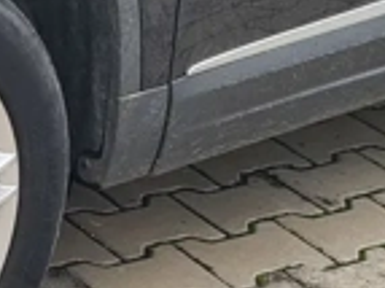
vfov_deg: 8.0
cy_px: -161
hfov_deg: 10.7
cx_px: -54
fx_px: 2023
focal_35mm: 182
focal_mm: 5.4
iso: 50
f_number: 1.8
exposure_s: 1/119
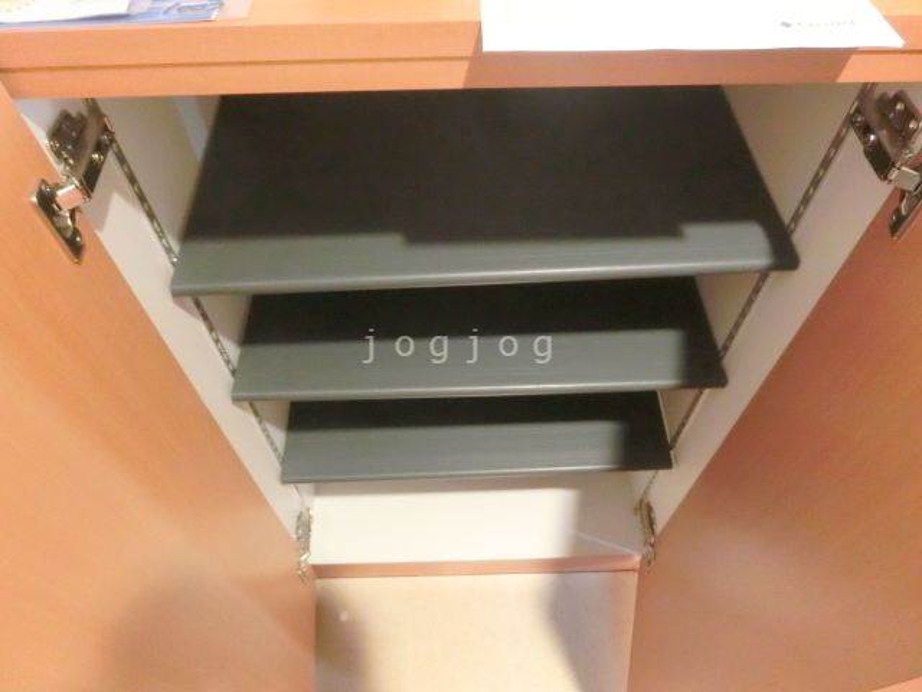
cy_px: 346
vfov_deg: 56.8
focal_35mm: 24
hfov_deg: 71.6
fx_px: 639
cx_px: 461
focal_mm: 4.24
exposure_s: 1/30
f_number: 3
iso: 1000
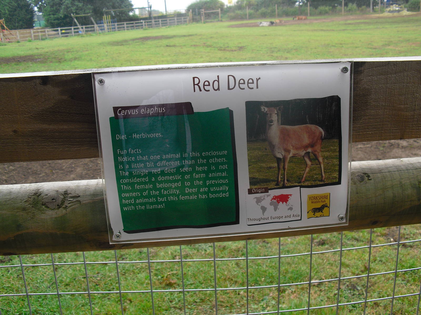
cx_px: 210
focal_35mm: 36
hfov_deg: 51.4
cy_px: 158
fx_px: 438
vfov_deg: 39.7
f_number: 3.1
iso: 100
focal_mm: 6.3
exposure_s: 1/200
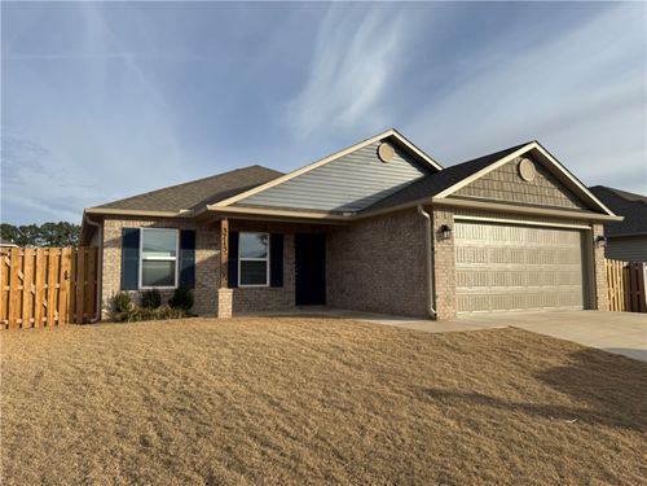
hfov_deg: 71.6
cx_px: 324
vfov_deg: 56.8
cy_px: 243
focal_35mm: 24
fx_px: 449
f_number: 1.78
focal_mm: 6.76
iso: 80
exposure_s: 1/3802
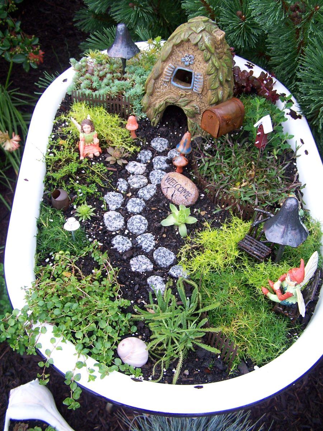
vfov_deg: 49.0
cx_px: 162
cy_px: 216
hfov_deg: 37.7
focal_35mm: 38
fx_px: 473
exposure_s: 1/45
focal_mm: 6.3
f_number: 2.8
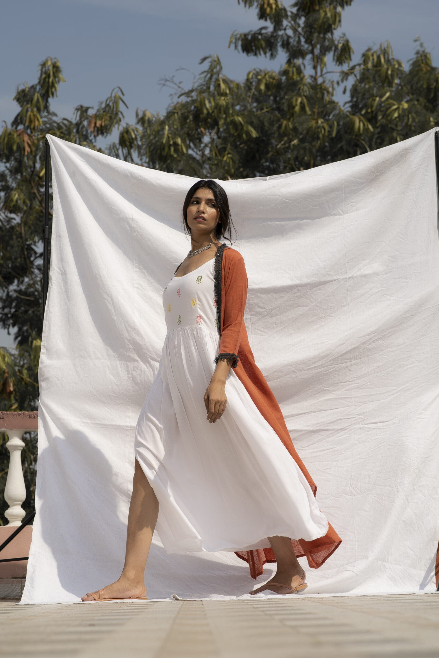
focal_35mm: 85
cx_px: 220
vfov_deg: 23.9
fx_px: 1554
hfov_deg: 16.1
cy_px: 329
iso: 100
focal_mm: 85
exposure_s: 1/800
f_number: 5.6
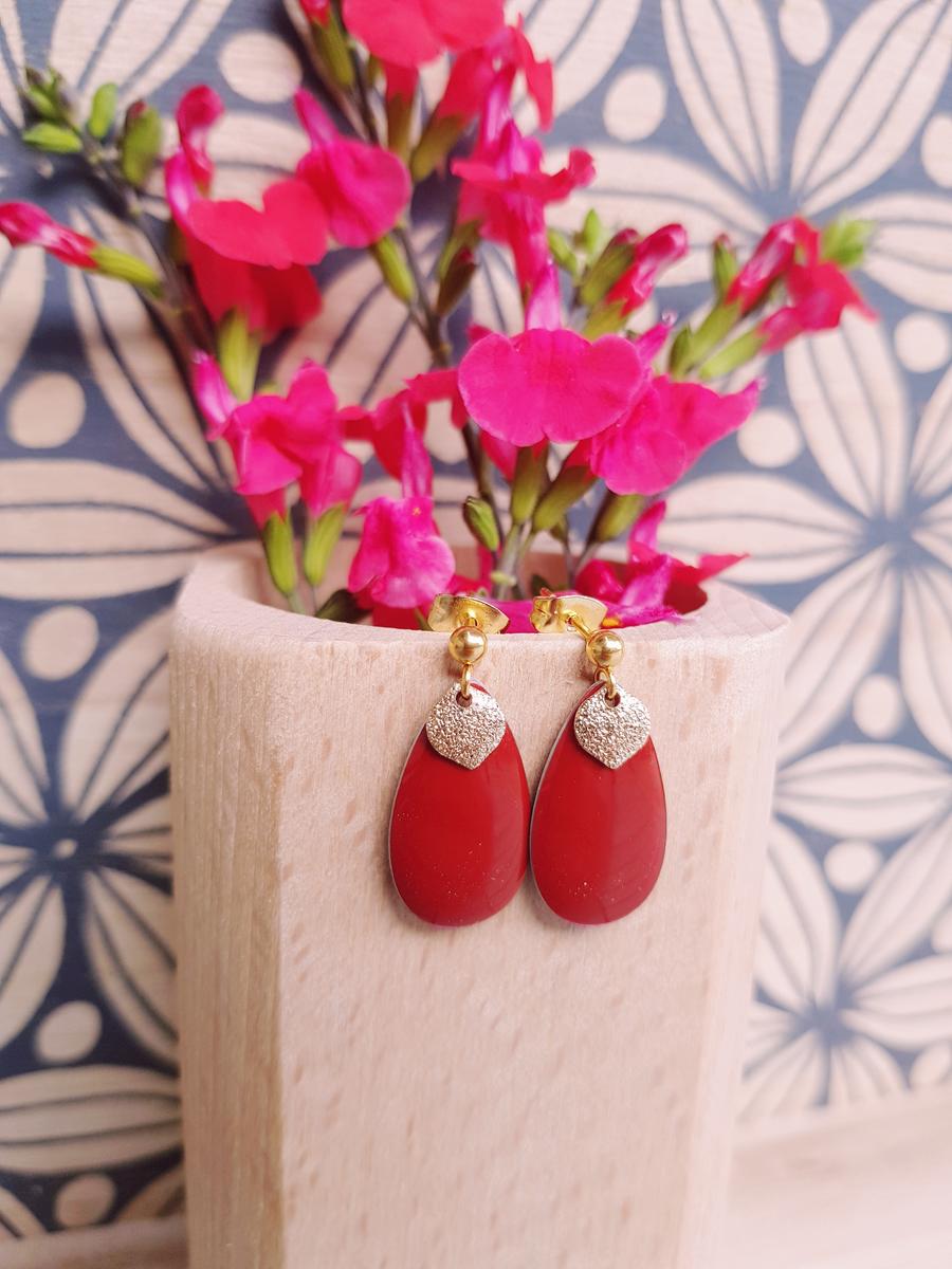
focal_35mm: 26
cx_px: 476
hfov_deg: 53.1
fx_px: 953
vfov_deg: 67.3
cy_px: 634
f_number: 1.7
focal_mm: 4.2
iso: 40
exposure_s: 1/165
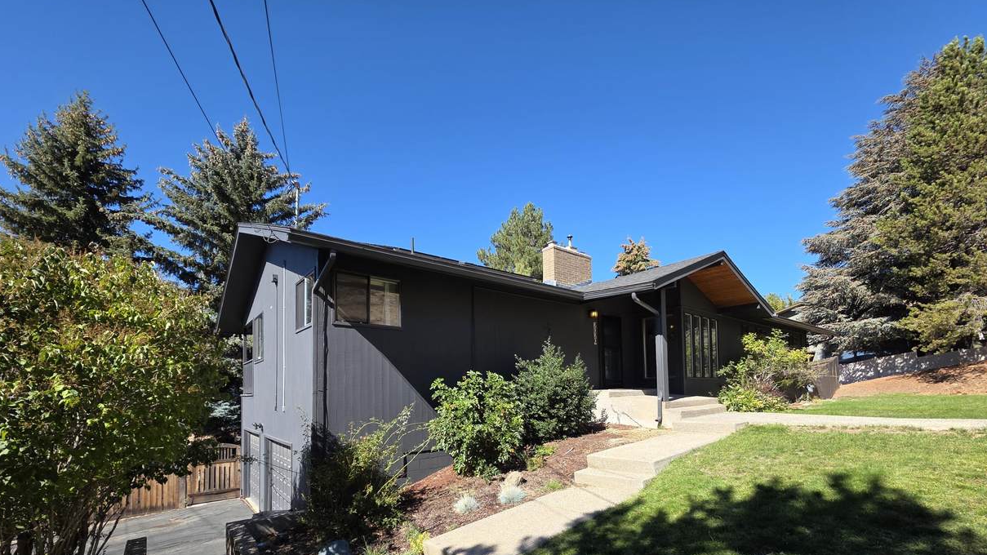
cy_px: 371
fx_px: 393
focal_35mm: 15
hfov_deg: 103.0
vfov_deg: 68.5
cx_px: 501
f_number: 1.9
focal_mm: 2.2
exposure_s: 1/922
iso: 40
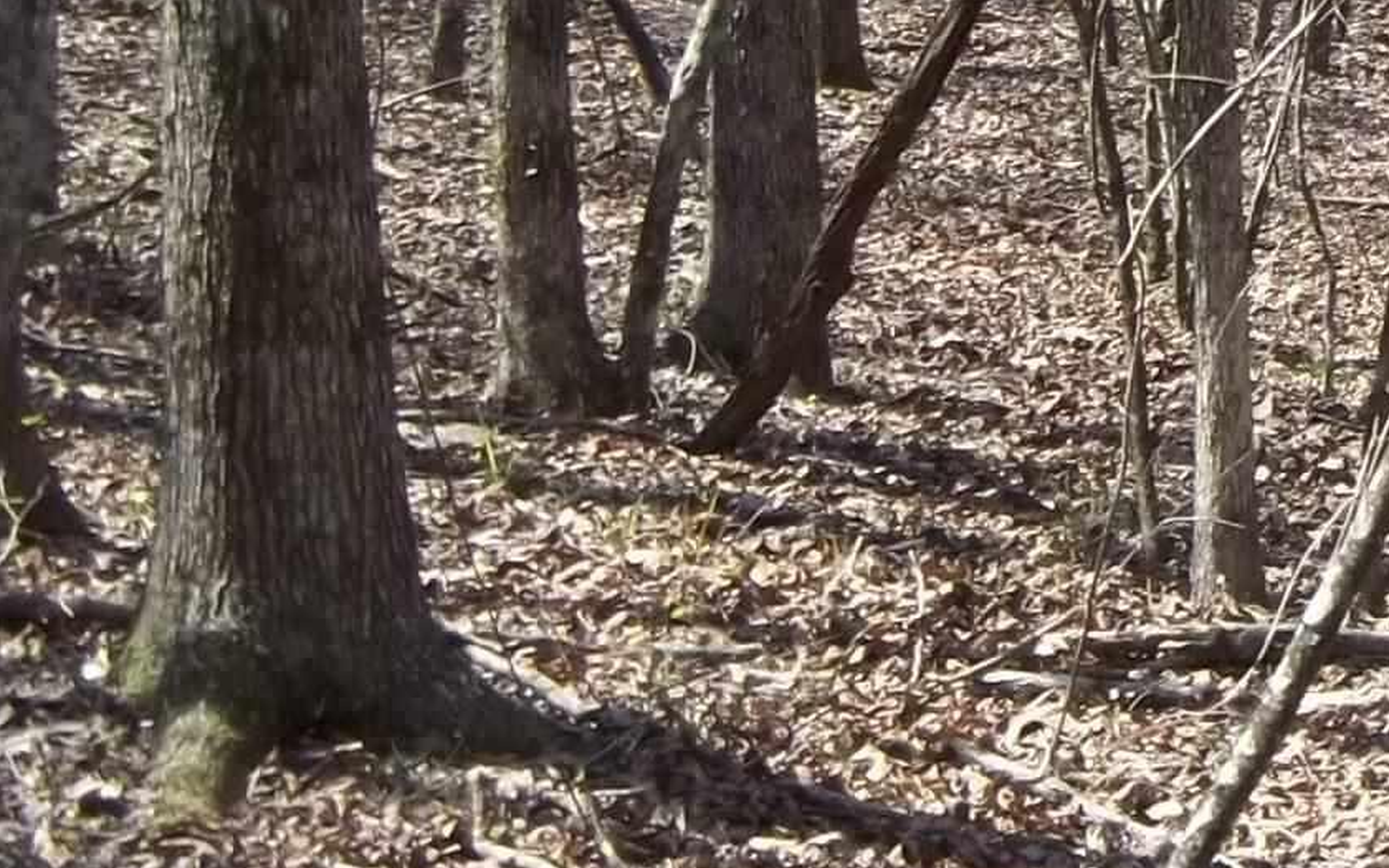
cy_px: 23
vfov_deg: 10.8
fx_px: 4543
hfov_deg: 15.8
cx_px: 2165
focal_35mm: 120
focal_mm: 5.9
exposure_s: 1/250
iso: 64
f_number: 3.3
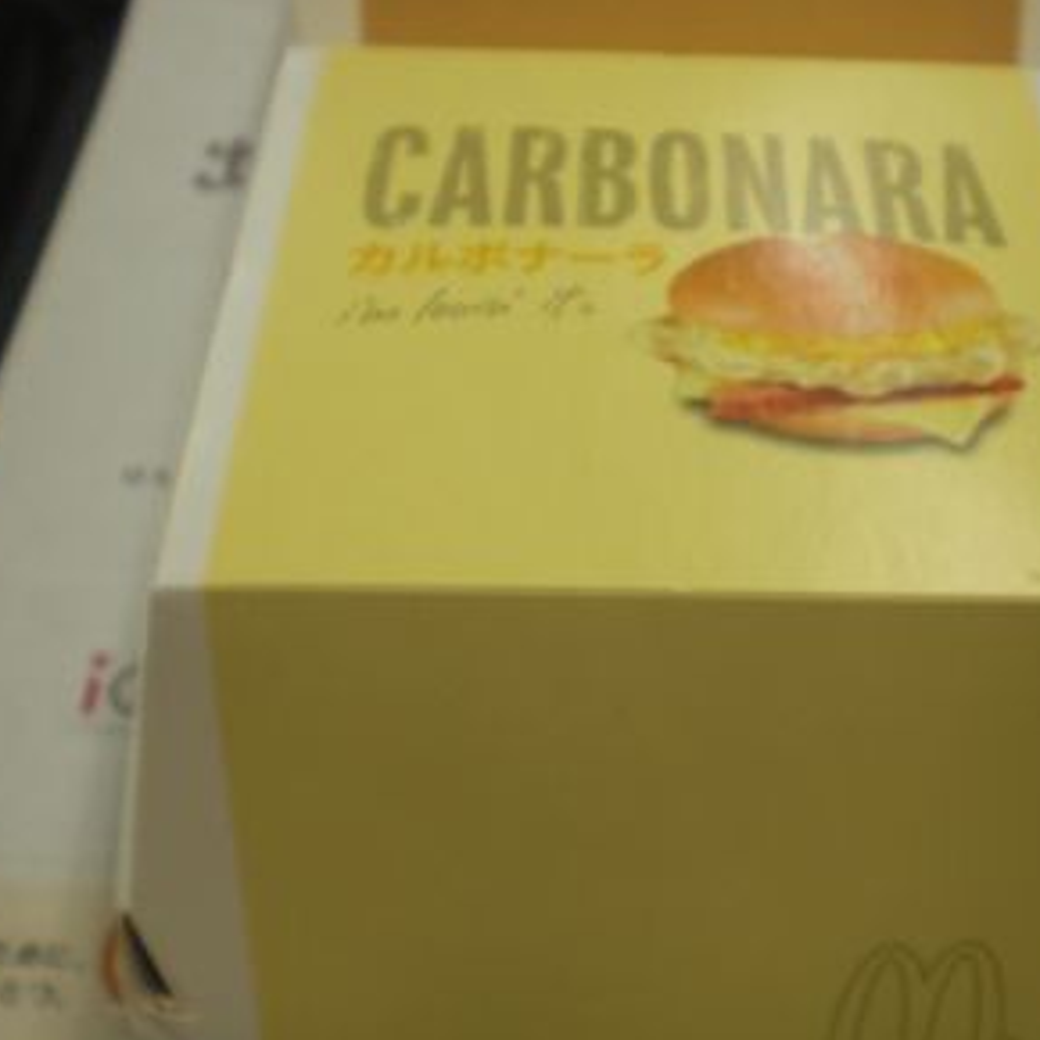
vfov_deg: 32.8
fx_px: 1768
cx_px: 637
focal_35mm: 52
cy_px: 563
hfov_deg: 32.7
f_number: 3.1
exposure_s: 1/80
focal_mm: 6.3
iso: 100
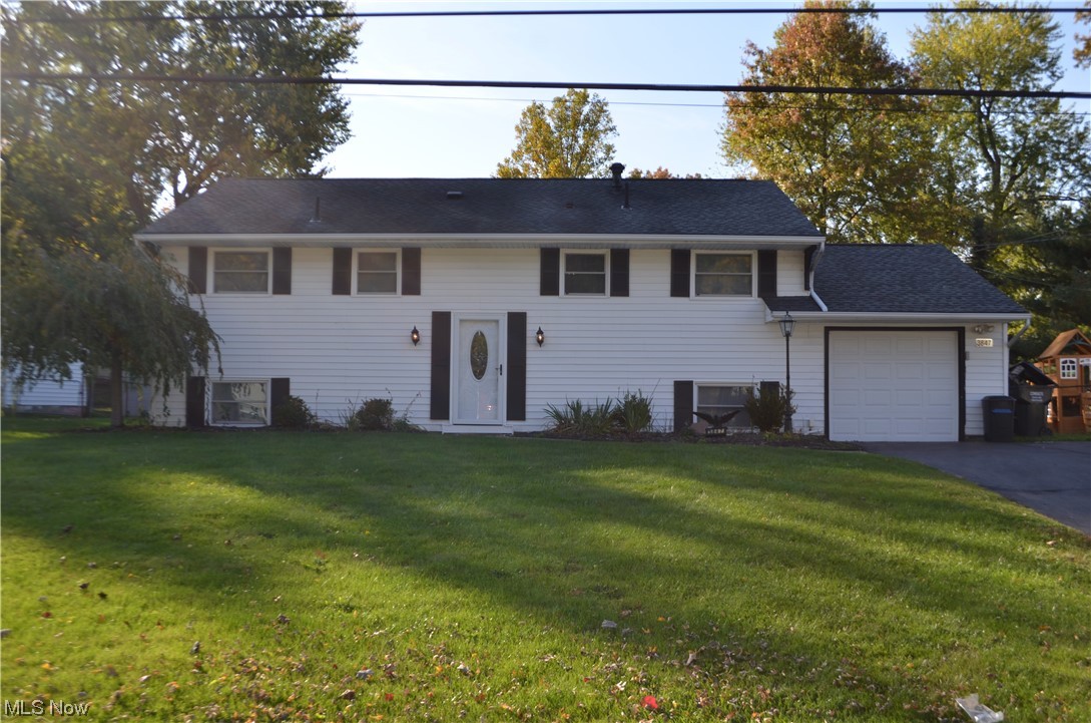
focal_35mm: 36
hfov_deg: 53.2
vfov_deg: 36.7
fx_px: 1089
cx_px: 546
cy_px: 362
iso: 100
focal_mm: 24
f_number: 6.3
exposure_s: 1/250
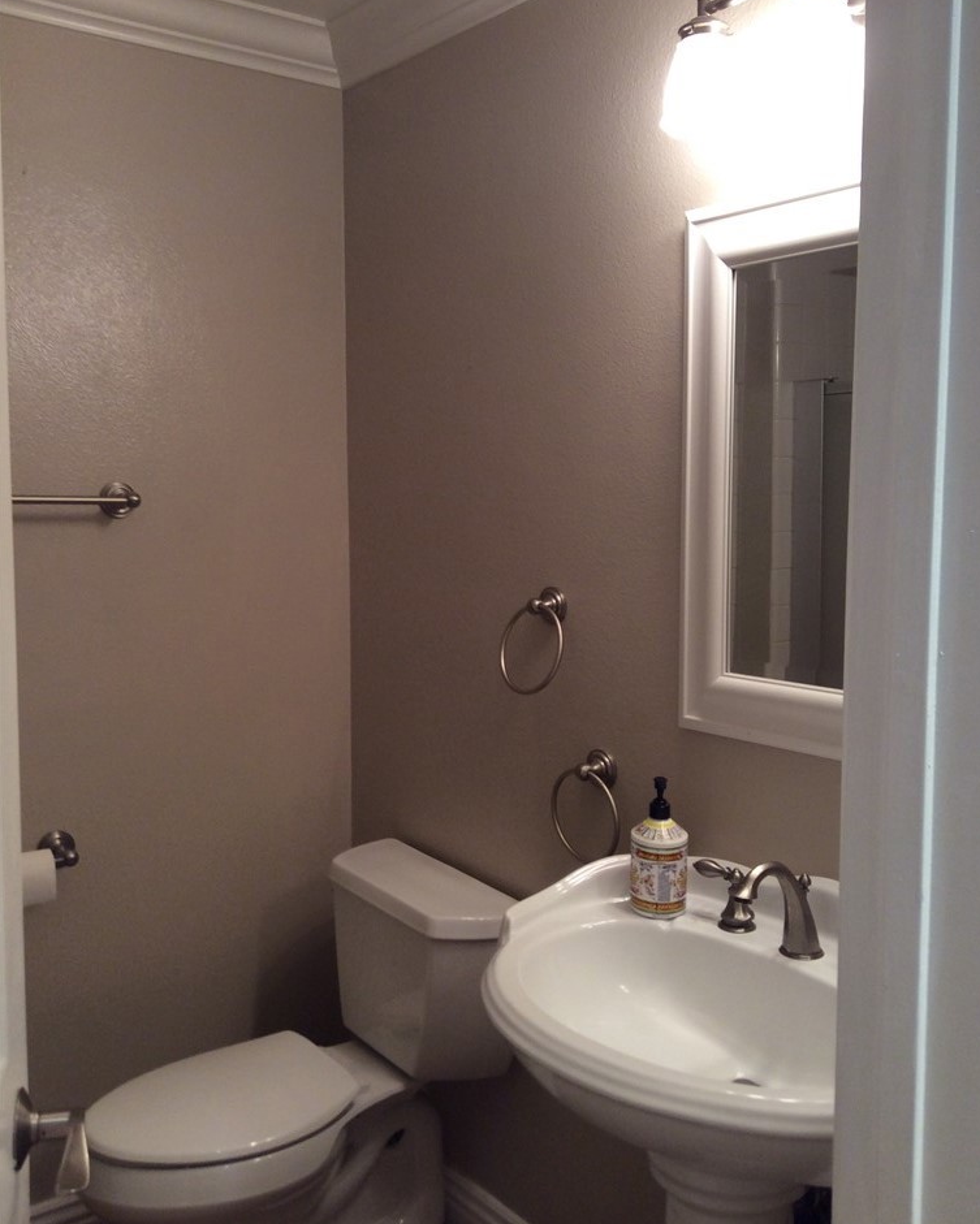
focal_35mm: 34
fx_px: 1232
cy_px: 591
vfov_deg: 52.8
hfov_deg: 43.4
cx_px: 496
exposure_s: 1/24
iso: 50
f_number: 2.4
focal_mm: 3.3
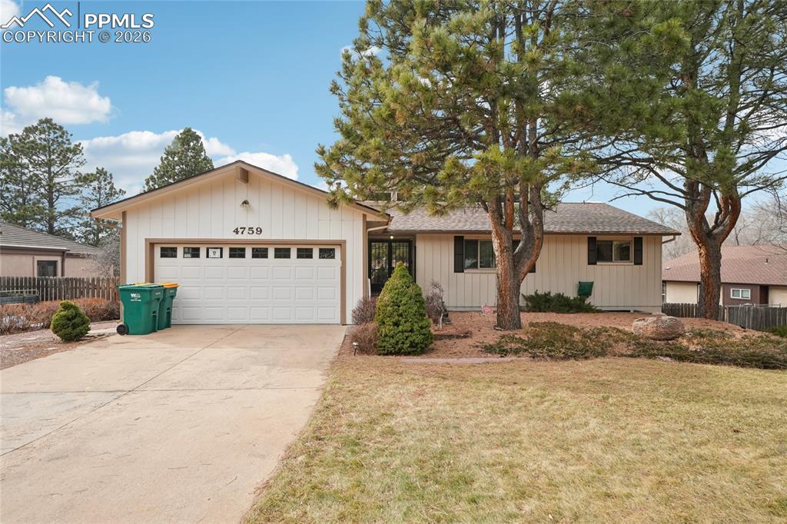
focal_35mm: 19
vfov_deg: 64.0
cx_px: 394
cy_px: 262
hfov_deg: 86.3
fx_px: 420
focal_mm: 12.8
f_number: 8
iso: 800
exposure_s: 1/400
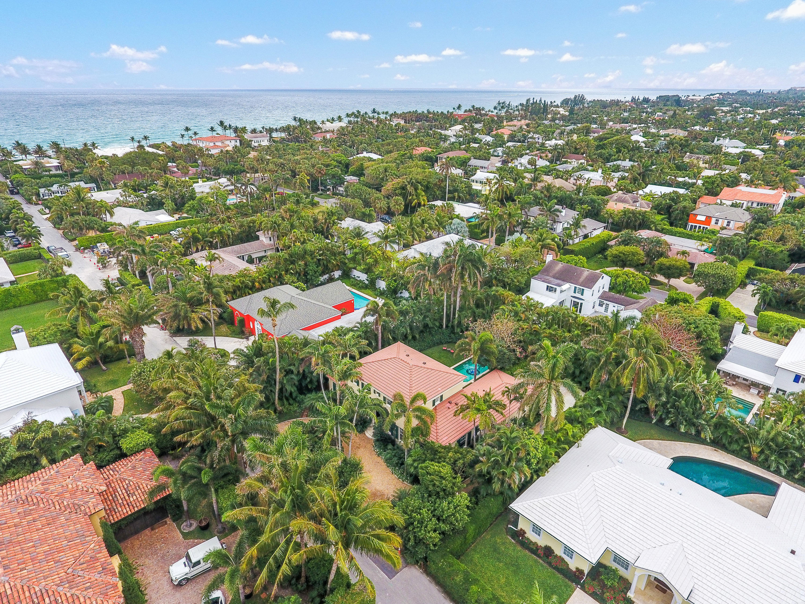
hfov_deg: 81.7
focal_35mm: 20
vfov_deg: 66.0
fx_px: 465
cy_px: 302
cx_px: 402
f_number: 2.8
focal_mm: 3.61
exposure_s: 1/500
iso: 100
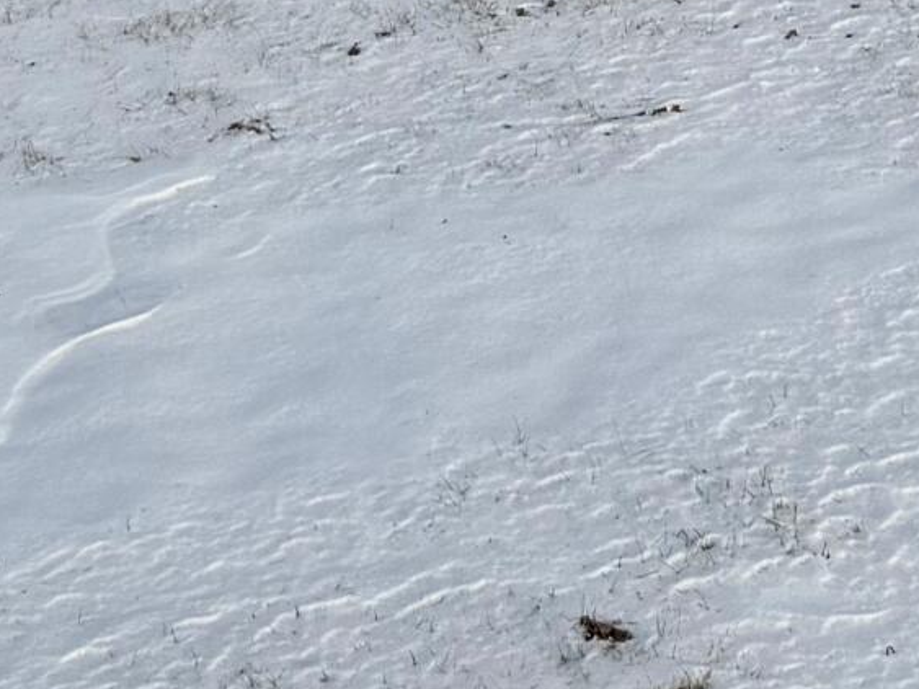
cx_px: 1085
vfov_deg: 10.1
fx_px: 3397
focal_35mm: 128
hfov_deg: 14.9
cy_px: -949
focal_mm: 6.76
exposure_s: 1/3279
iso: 80
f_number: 1.78
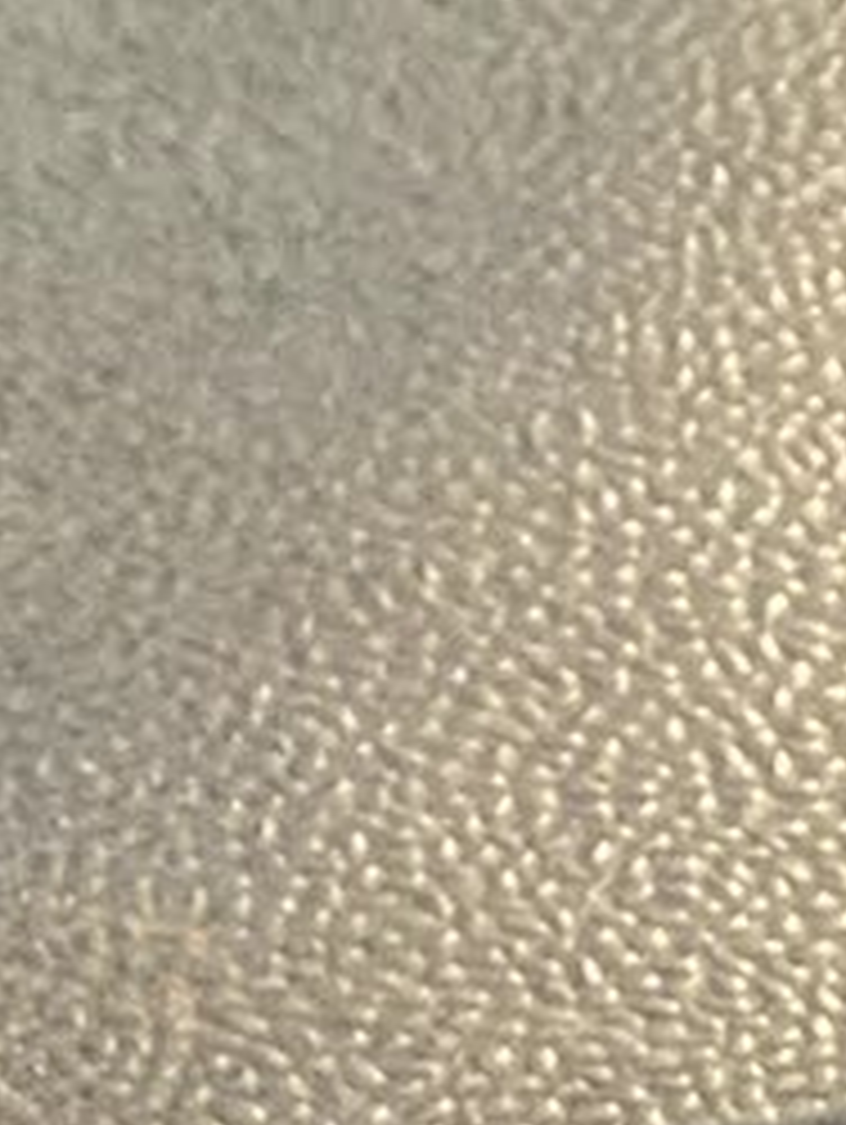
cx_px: 846
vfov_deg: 7.5
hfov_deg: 7.1
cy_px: 4059
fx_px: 6766
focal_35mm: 208
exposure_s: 1/60
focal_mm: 4.25
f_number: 1.8
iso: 320
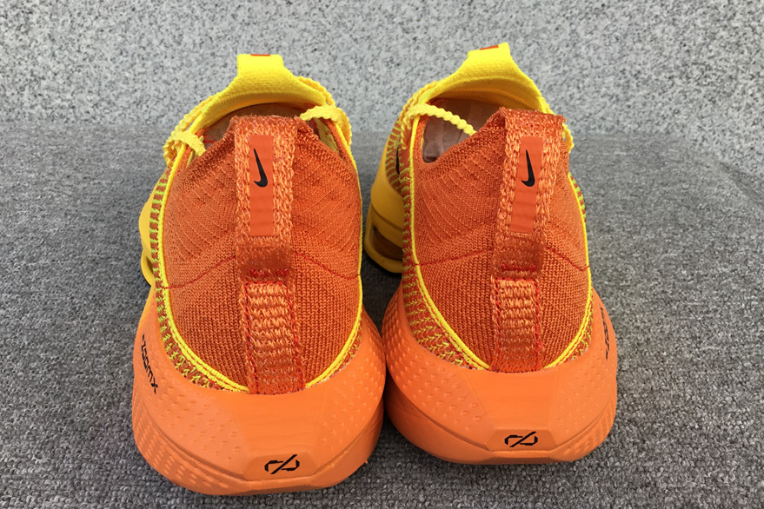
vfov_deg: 40.0
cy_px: 256
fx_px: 700
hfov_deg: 57.2
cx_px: 375
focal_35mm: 33
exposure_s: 1/131
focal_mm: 3.3
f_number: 2.4
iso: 25
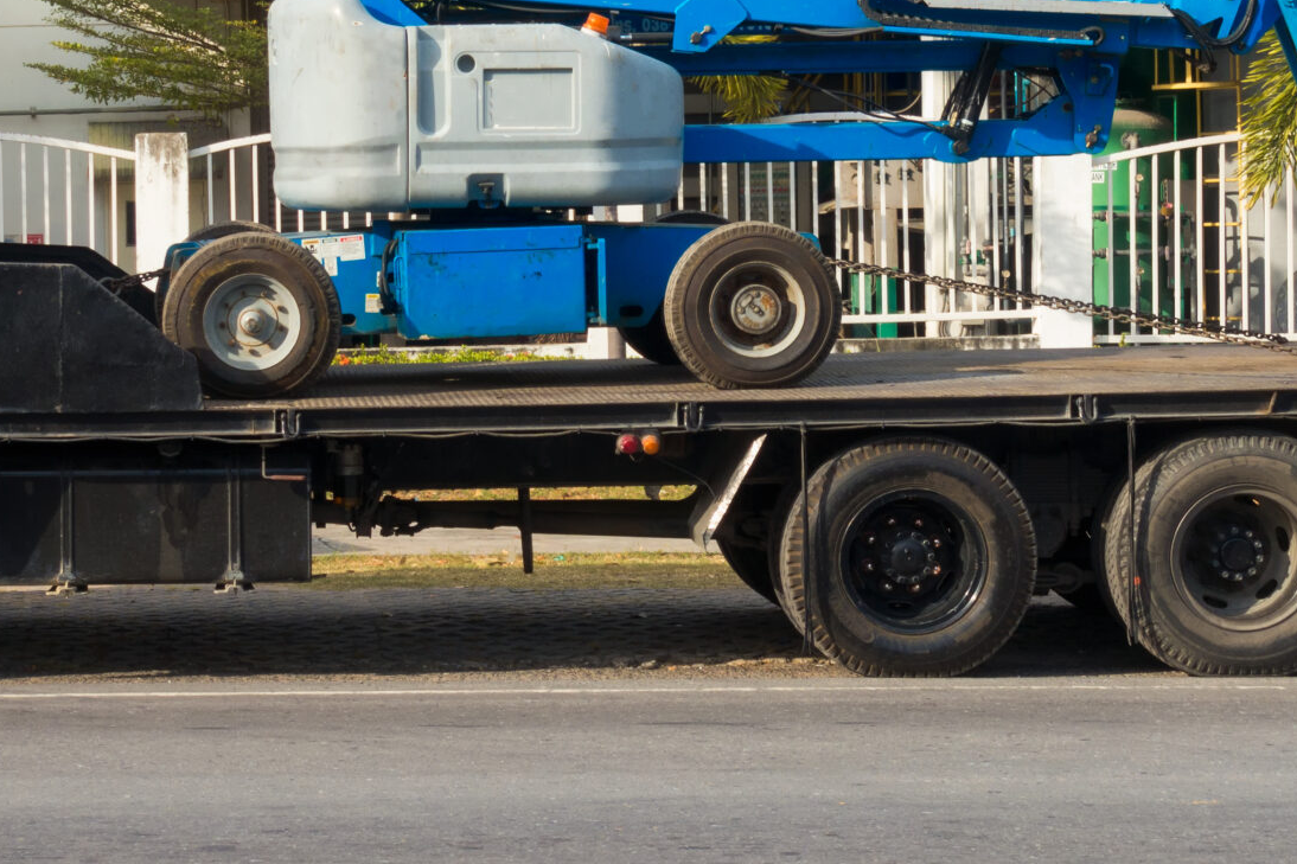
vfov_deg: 12.4
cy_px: 169
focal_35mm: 110
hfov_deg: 18.6
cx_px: 705
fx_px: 3962
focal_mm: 17.27
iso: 100
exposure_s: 1/320
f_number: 5.6
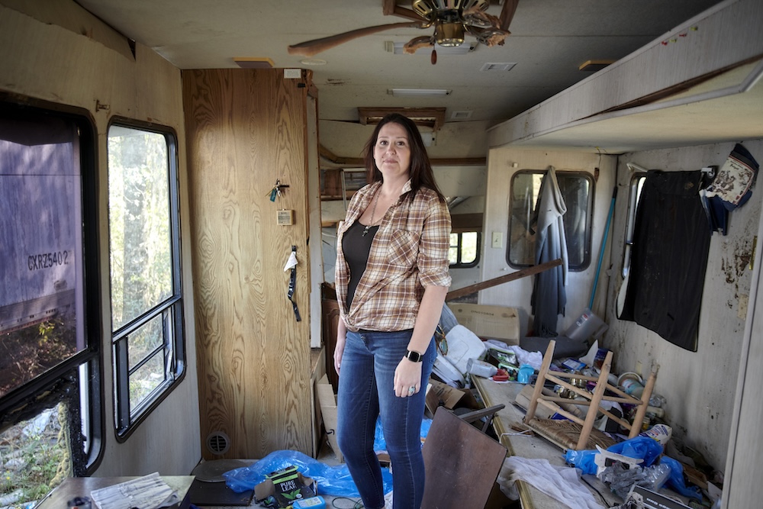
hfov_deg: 55.8
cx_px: 382
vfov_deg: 38.9
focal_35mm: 34
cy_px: 254
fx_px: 721
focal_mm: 34
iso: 500
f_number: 2.8
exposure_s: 1/60
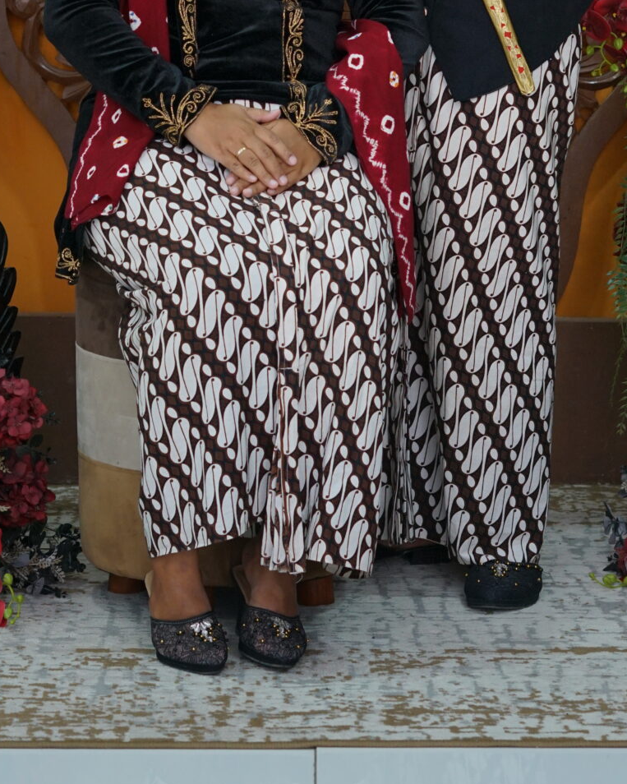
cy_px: -34
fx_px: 2923
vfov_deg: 15.0
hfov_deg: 12.2
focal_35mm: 126
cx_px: 323
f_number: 4
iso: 640
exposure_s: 1/160
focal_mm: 50
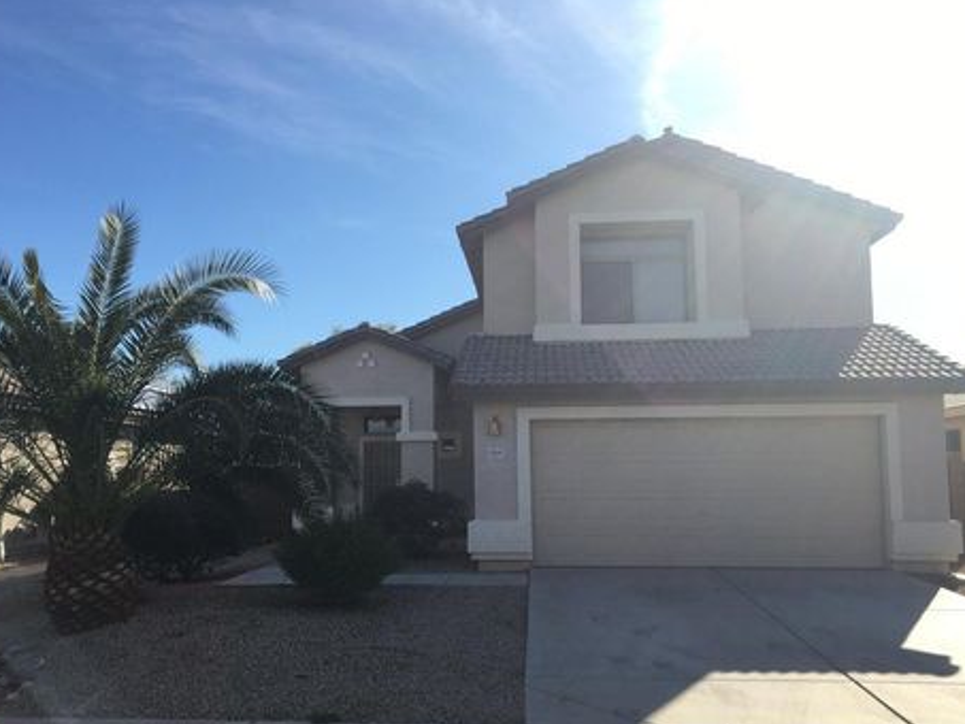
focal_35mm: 32
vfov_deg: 44.1
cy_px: 391
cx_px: 469
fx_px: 892
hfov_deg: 56.8
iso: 25
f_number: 2.2
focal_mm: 4.15
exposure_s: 1/1261
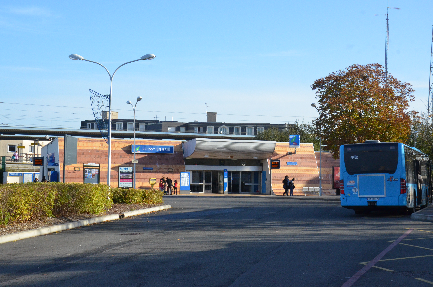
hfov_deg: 32.0
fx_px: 756
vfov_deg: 21.5
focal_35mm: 63
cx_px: 216
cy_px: 144
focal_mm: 42
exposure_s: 1/1000
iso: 1600
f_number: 16
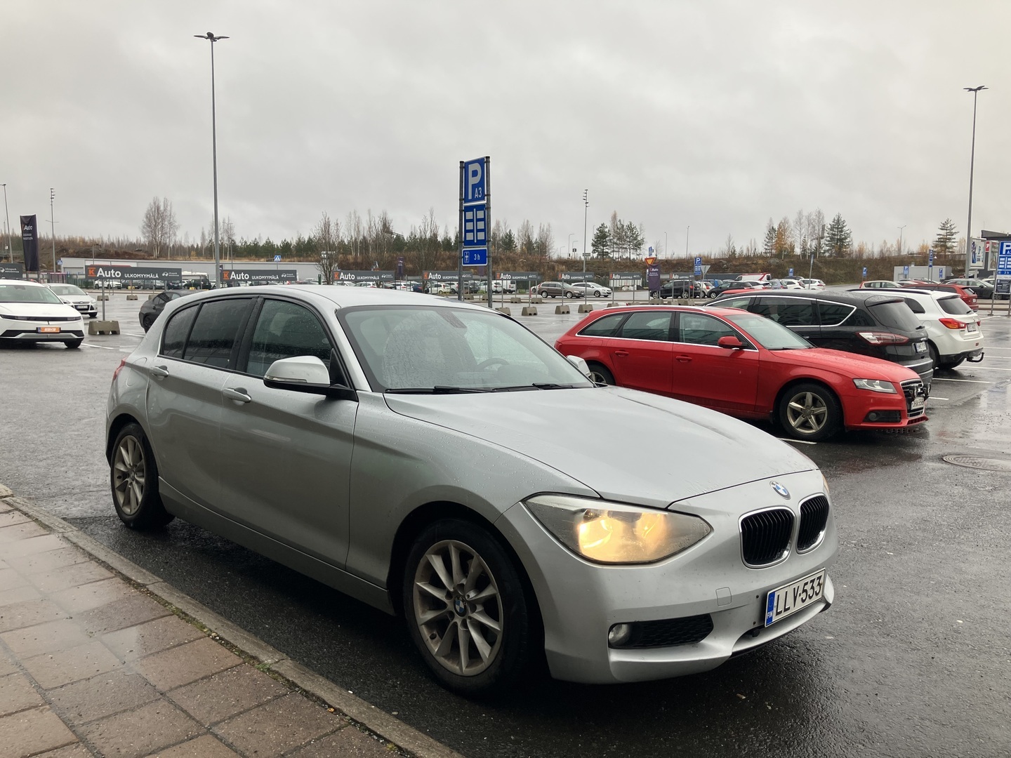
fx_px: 818
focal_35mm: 28
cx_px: 506
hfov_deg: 63.4
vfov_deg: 49.7
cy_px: 379
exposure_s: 1/231
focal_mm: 3.99
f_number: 1.8
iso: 25
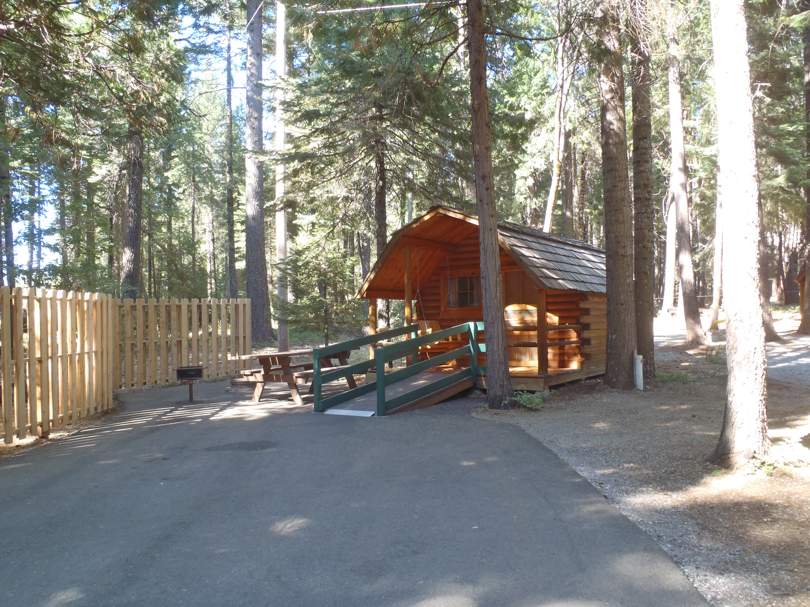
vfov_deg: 49.7
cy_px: 304
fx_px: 655
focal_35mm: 28
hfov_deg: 63.4
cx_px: 405
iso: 160
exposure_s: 1/30
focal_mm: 5
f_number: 3.9
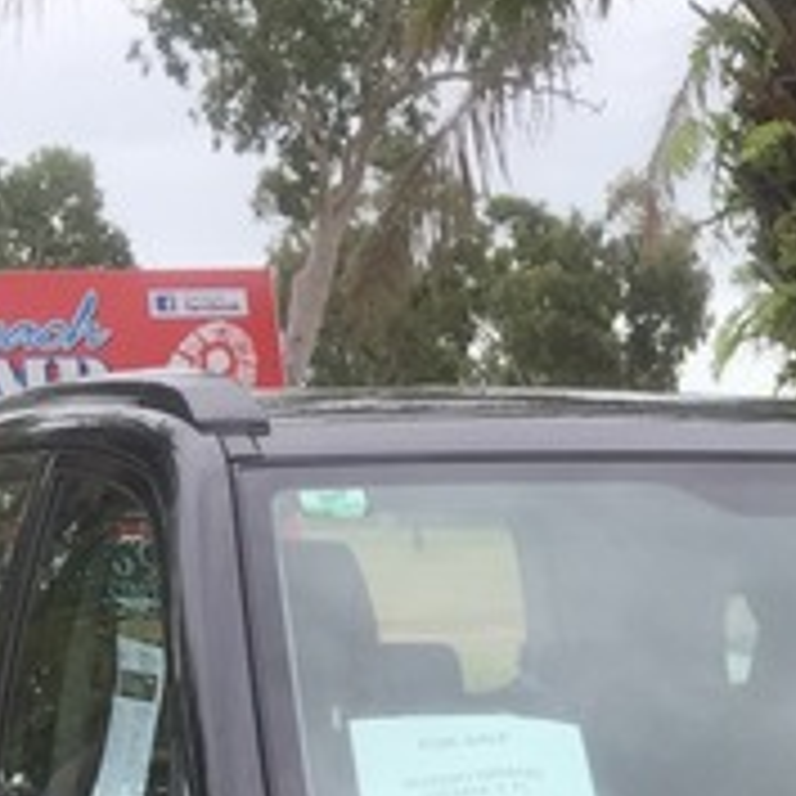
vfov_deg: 13.8
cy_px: 1327
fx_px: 3018
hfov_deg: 14.0
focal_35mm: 116
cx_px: 1246
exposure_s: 1/807
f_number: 2.2
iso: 32
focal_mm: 4.15
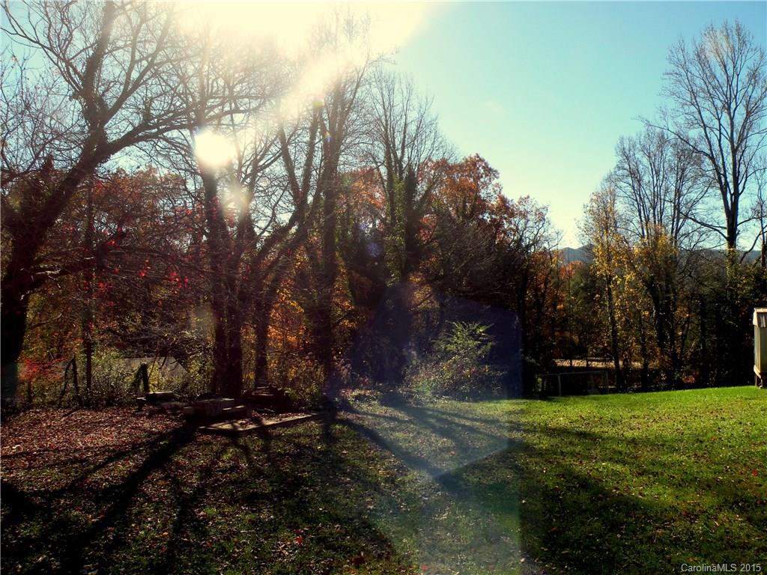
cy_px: 288
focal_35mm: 27
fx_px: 598
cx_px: 384
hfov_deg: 65.3
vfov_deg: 51.4
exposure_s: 1/190
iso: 64
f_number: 5.6
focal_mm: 4.7
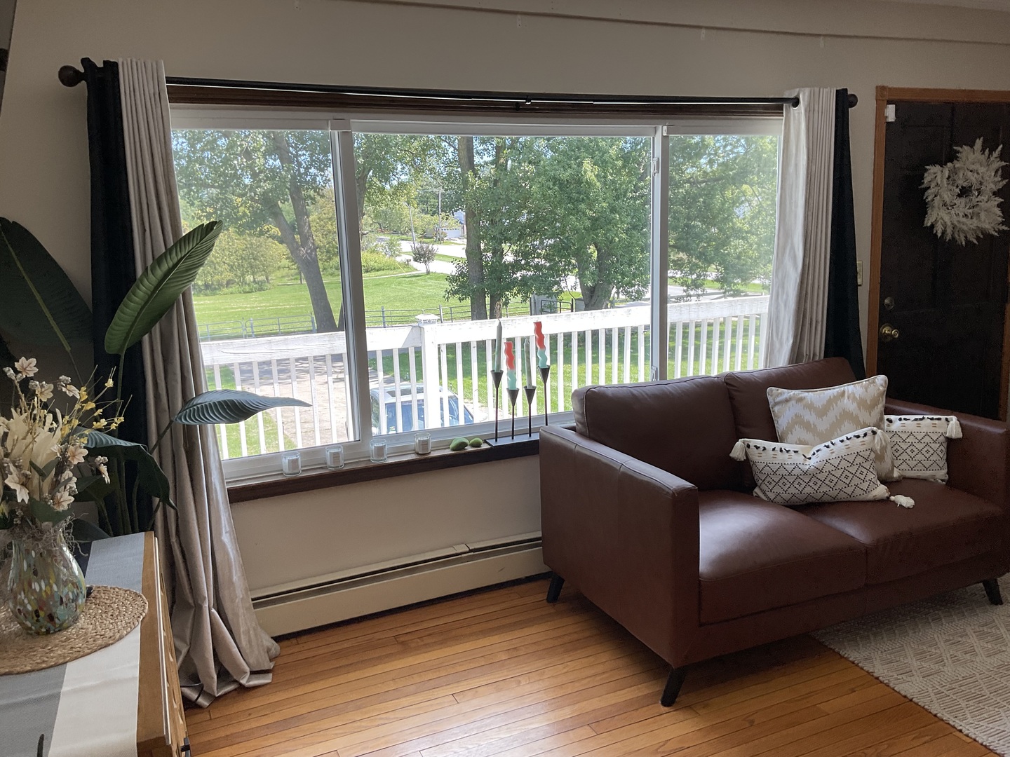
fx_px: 846
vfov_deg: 48.2
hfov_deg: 61.7
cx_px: 505
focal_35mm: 29
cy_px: 378
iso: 25
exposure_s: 1/120
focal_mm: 3
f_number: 1.8
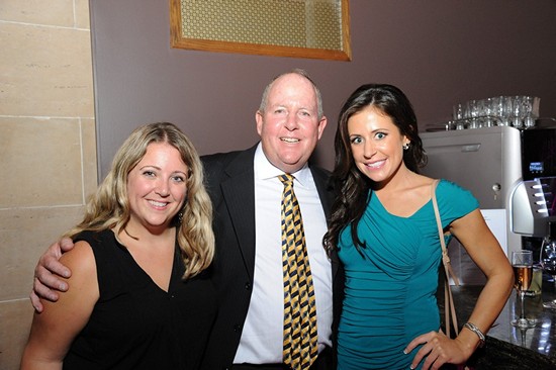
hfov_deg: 54.5
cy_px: 185
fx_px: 540
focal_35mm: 35
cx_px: 278
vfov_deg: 37.8
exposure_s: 1/60
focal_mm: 35
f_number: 6.3
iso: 3200
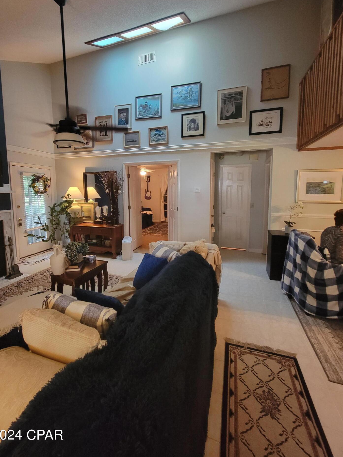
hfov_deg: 85.6
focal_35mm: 14
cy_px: 211
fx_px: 185
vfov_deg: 101.9
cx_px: 165
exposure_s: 1/30
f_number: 2.2
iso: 500
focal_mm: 2.2
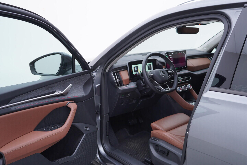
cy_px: 82
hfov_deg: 53.1
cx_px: 124
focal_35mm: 36
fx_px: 247
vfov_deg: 36.9
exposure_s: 1/50
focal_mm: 24
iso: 125
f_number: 3.2
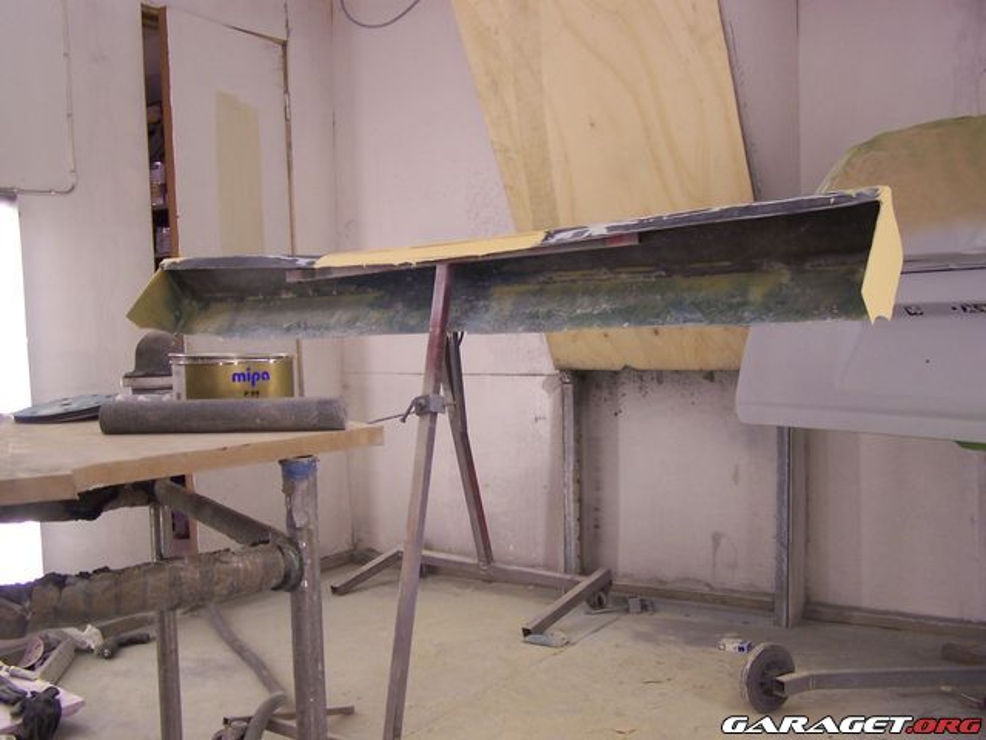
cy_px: 370
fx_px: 1082
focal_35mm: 38
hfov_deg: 49.0
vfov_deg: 37.7
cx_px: 493
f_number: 2.8
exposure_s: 1/30
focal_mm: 6.3
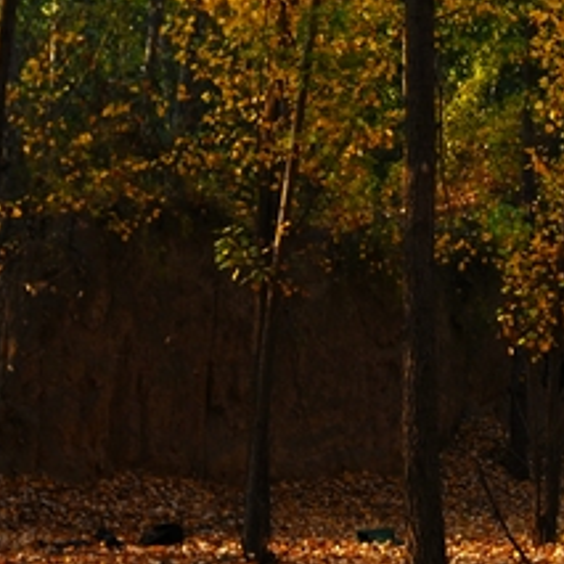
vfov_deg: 14.9
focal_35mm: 115
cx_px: 943
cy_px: 25
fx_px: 2120
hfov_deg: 13.8
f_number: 5.6
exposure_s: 1/125
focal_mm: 24
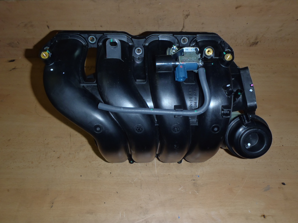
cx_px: 149
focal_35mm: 28
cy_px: 112
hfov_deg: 63.4
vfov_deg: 49.7
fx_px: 241
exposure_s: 1/30
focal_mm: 5
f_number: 3.9
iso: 100
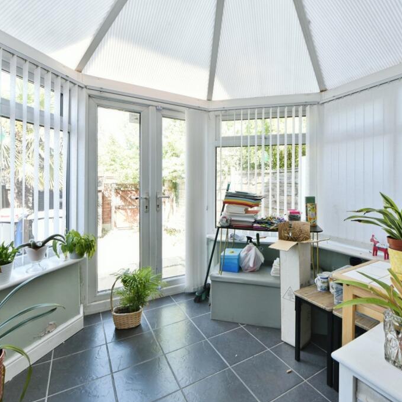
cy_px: 202
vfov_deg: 80.7
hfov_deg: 80.6
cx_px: 218
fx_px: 236
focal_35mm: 18
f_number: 11
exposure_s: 1/20
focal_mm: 14
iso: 500
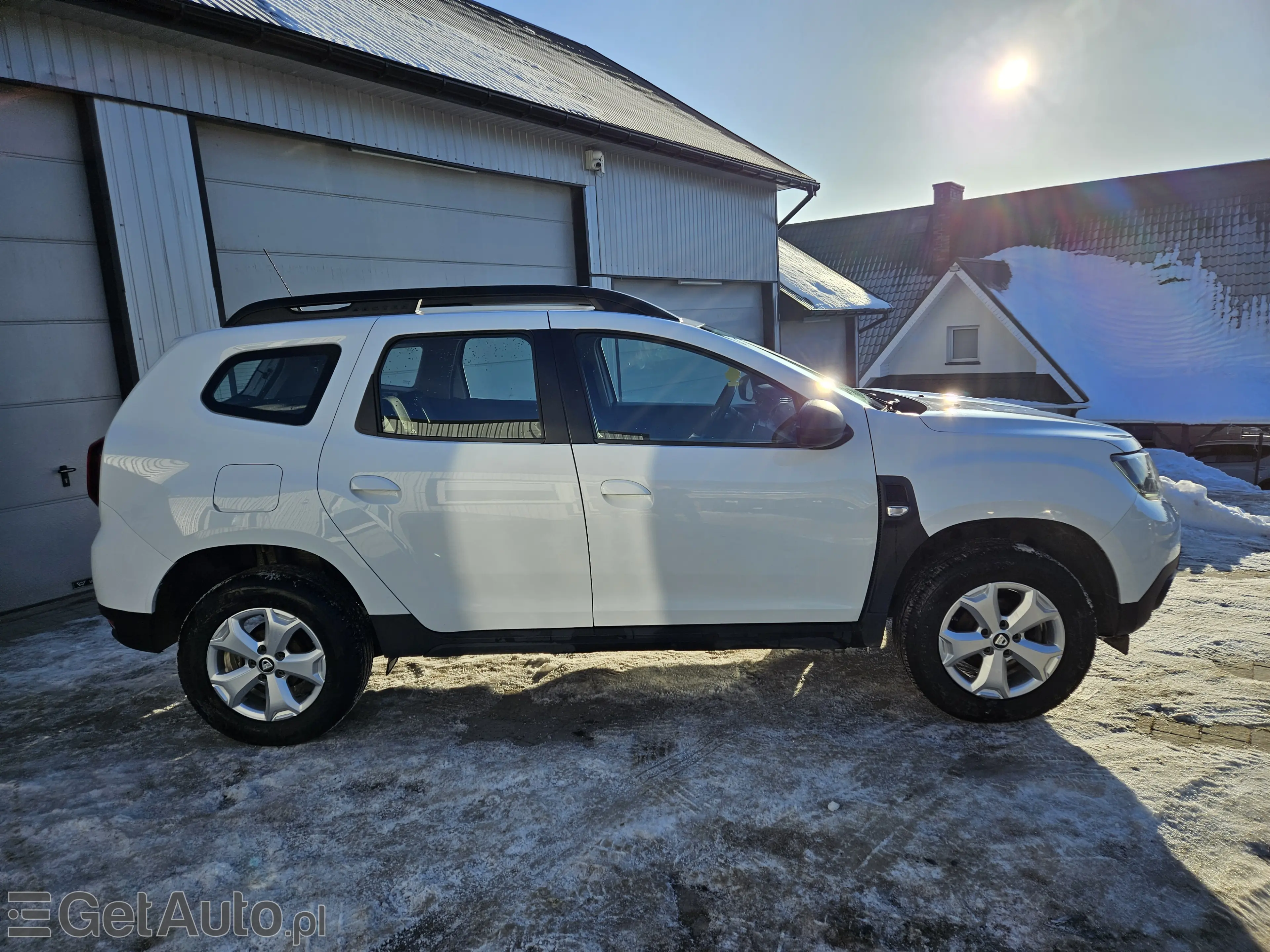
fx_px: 844
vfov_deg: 58.9
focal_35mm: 23
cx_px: 635
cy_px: 476
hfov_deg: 73.9
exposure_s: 1/2169
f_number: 1.8
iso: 25
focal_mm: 5.4
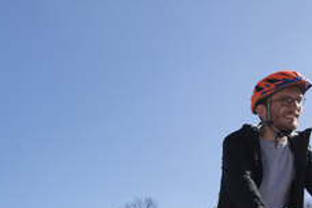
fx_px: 476
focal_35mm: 55
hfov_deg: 33.8
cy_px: 331
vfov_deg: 20.3
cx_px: 17
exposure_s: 1/500
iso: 100
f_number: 6.3
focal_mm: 16
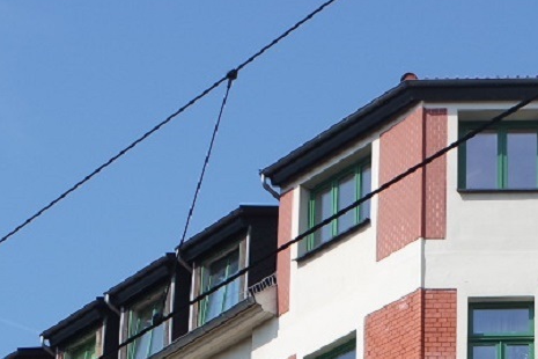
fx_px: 2122
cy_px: 750
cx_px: 526
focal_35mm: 142
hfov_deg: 14.2
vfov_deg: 9.0
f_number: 7.1
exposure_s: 1/250
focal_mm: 22
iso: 100
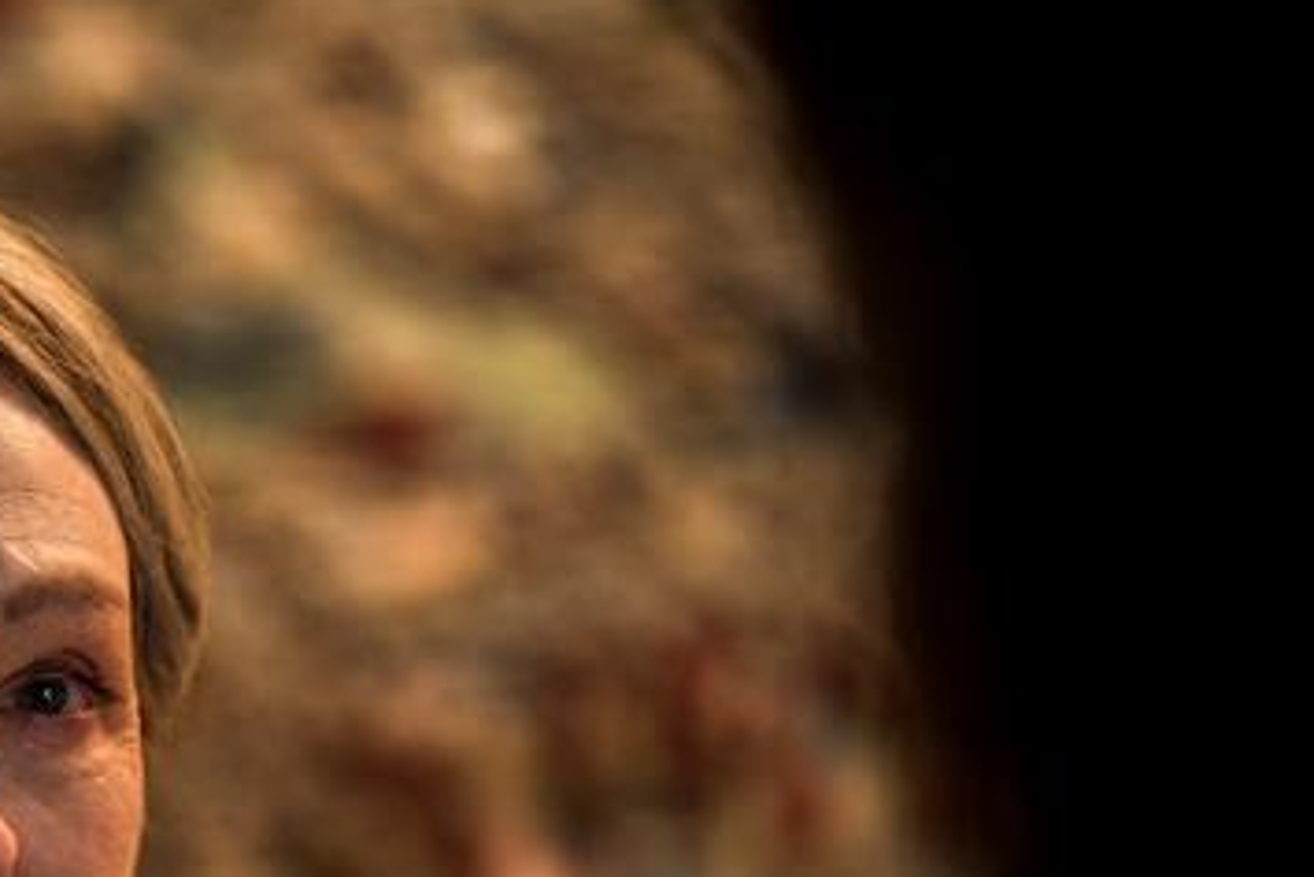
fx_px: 6025
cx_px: 141
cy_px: 781
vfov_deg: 8.3
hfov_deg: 12.4
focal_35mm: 165
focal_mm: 90
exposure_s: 1/125
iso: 1600
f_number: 2.8
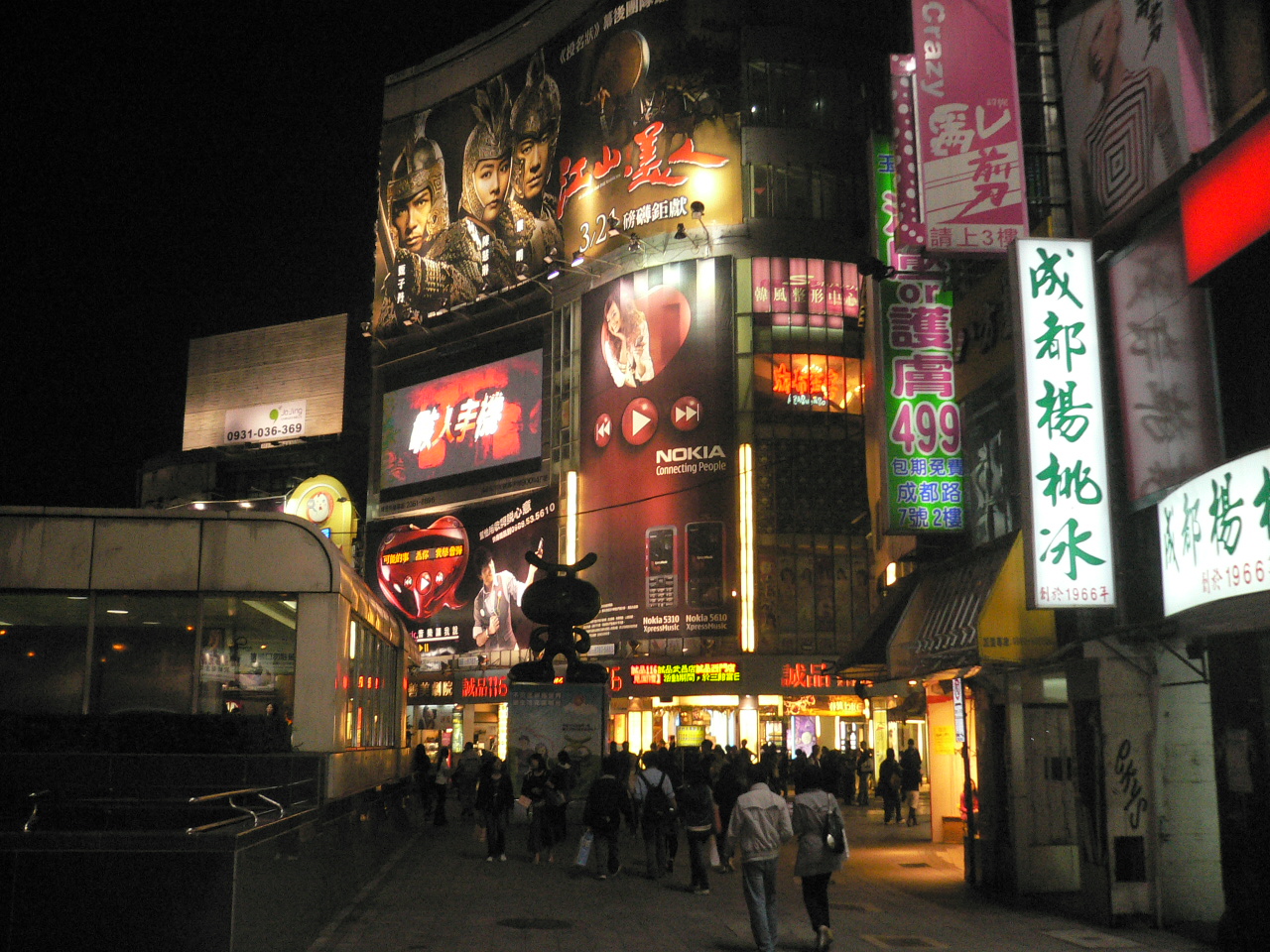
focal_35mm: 35
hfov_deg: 52.6
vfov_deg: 40.7
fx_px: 1284
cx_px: 635
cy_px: 476
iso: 300
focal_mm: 5.8
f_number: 2.8
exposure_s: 1/60
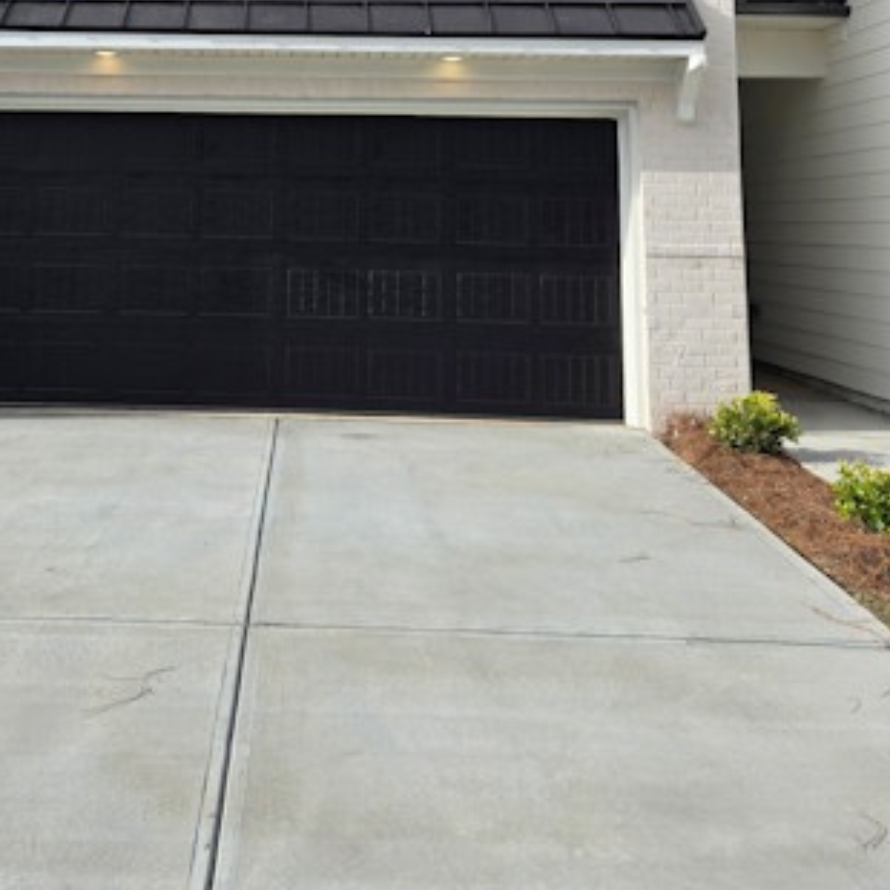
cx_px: 273
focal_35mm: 42
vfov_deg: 37.0
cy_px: 63
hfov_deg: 39.4
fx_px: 1222
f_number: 1.8
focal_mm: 5.4
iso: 40
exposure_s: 1/2921
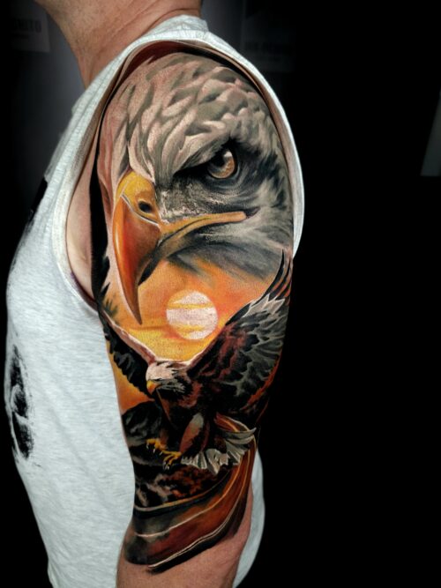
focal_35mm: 23
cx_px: 220
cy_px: 294
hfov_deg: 58.9
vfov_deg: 73.9
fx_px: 391
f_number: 1.7
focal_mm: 6.3
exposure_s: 1/30
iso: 64
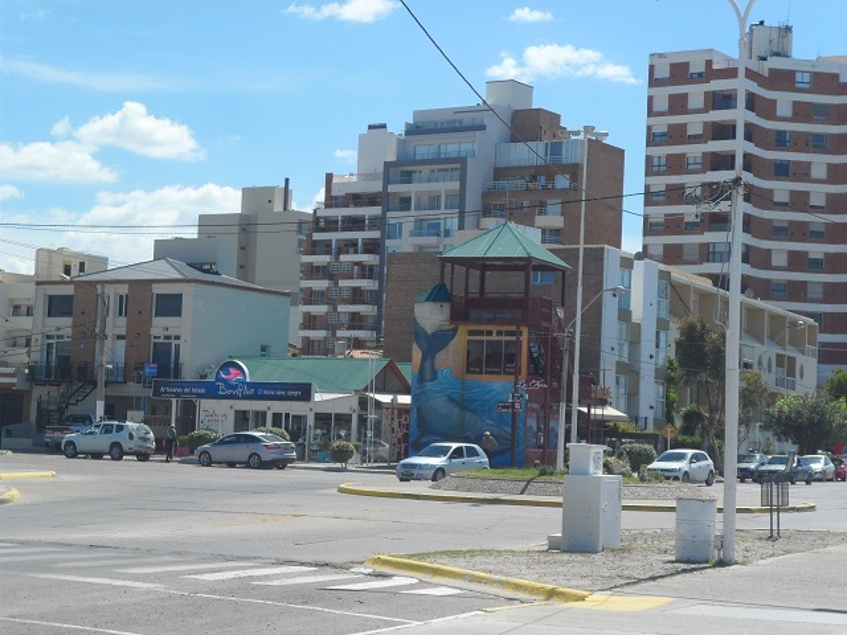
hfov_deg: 26.3
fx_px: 1811
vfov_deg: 19.9
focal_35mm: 74
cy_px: 318
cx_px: 424
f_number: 3.9
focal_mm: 13.2
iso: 80
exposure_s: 1/1000
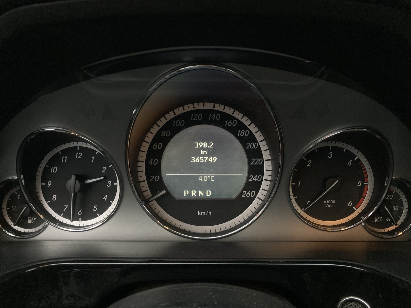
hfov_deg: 63.4
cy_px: 154
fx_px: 332
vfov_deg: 49.7
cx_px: 206
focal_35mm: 28
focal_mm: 3.99
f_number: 1.8
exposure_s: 1/60
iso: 320
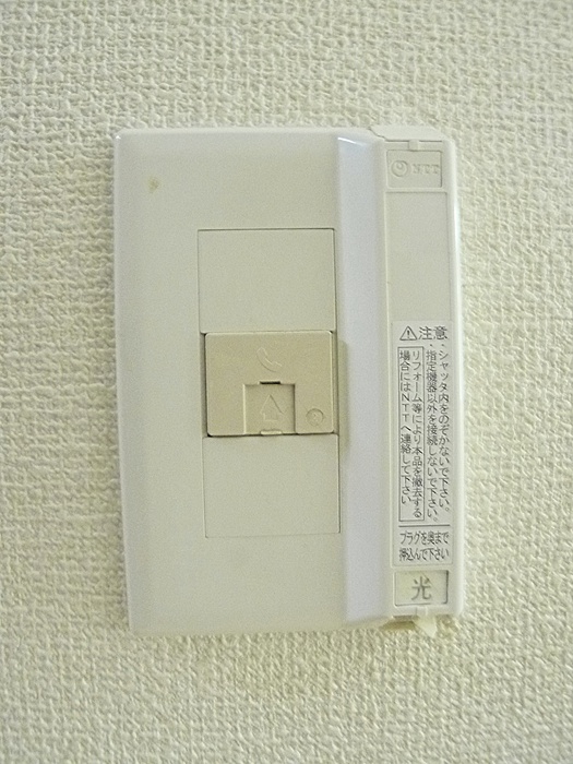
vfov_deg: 71.6
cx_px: 286
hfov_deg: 56.8
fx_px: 530
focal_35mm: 24
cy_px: 382
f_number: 2
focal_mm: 5.1
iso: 800
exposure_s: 1/4
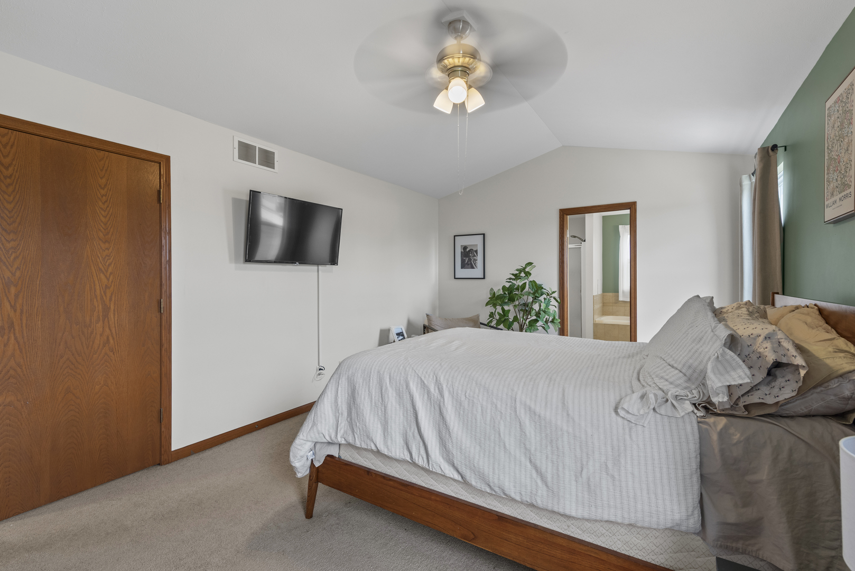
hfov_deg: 96.7
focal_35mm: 16
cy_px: 286
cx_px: 428
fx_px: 380
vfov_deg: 73.8
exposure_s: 1/6
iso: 320
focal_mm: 16
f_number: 7.1
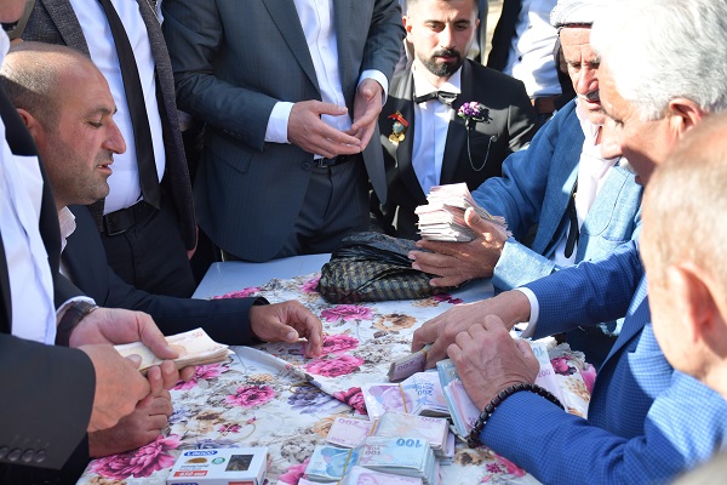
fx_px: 1030
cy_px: 242
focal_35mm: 51
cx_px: 364
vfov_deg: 26.5
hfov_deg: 38.9
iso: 200
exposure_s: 1/250
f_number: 6.3
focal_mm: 34
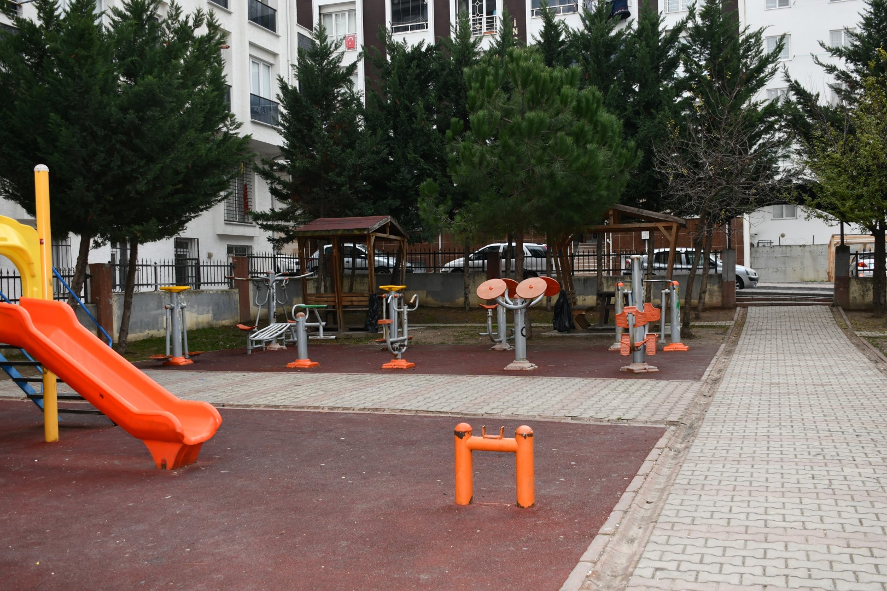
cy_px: 296
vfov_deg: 36.8
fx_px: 887
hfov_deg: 53.2
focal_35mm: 36
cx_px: 444
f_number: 4.5
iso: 64
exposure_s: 1/125
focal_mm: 24
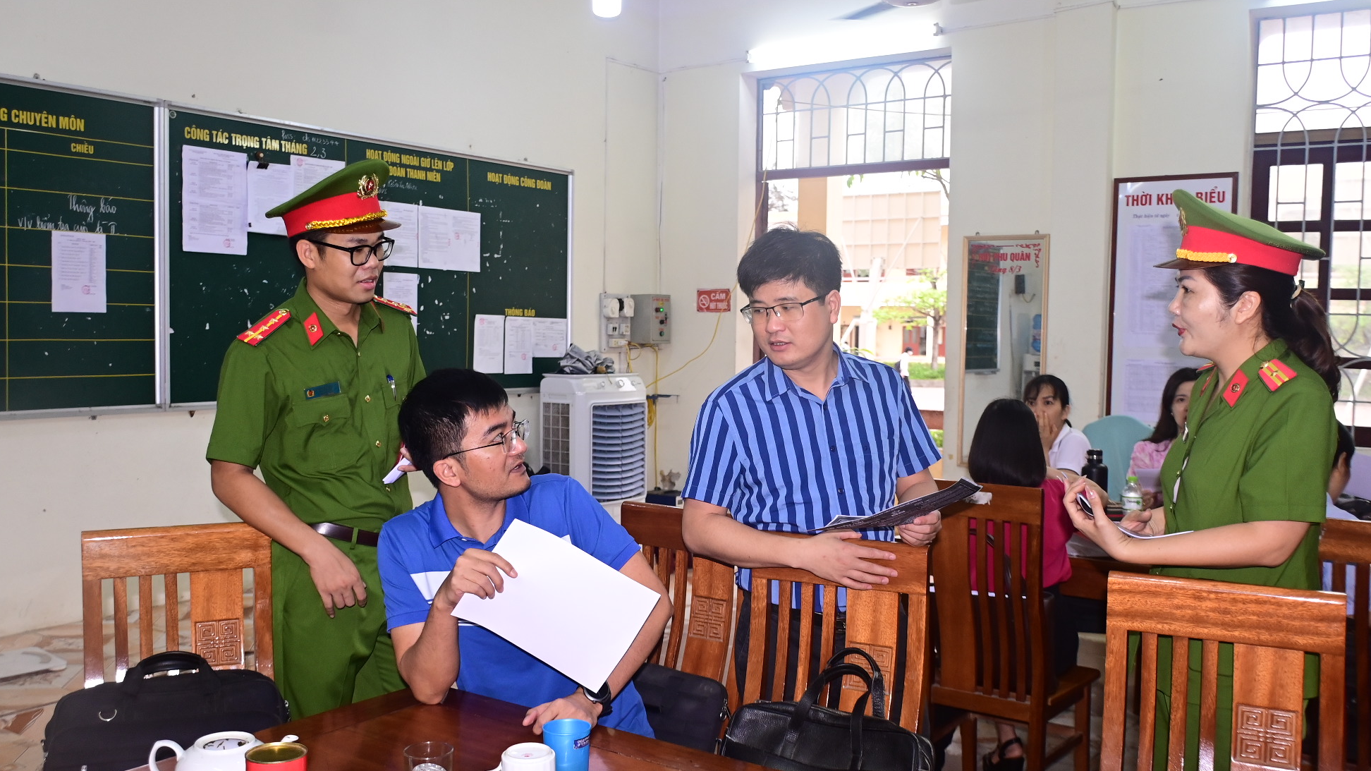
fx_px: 1272
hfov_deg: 56.6
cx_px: 684
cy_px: 408
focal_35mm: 35
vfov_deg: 33.7
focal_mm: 22
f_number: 4
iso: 800
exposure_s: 1/200
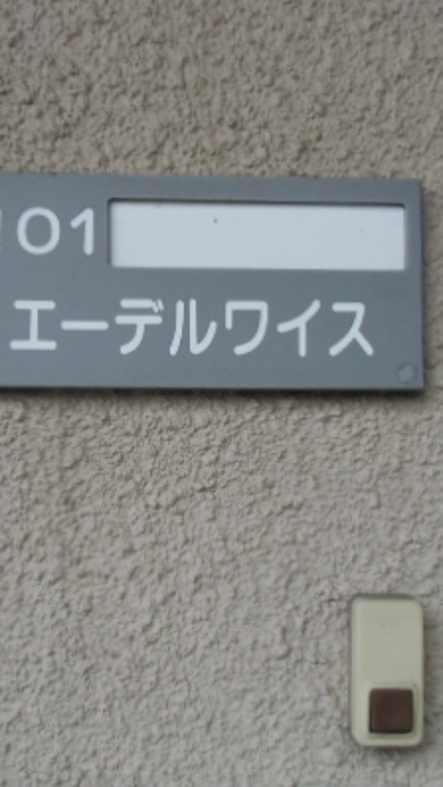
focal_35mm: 42
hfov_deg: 28.3
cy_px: 439
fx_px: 877
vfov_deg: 48.3
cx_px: 190
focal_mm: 4.24
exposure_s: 1/80
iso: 200
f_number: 3
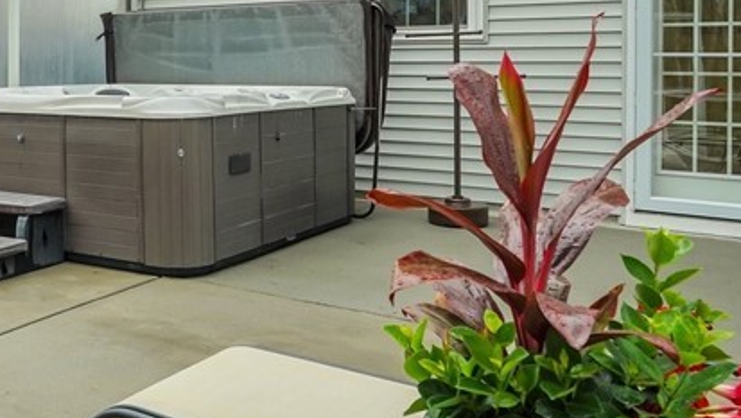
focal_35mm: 44
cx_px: 86
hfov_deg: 42.8
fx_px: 865
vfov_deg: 26.4
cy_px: 58
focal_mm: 16
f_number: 9
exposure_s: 1/100
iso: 400
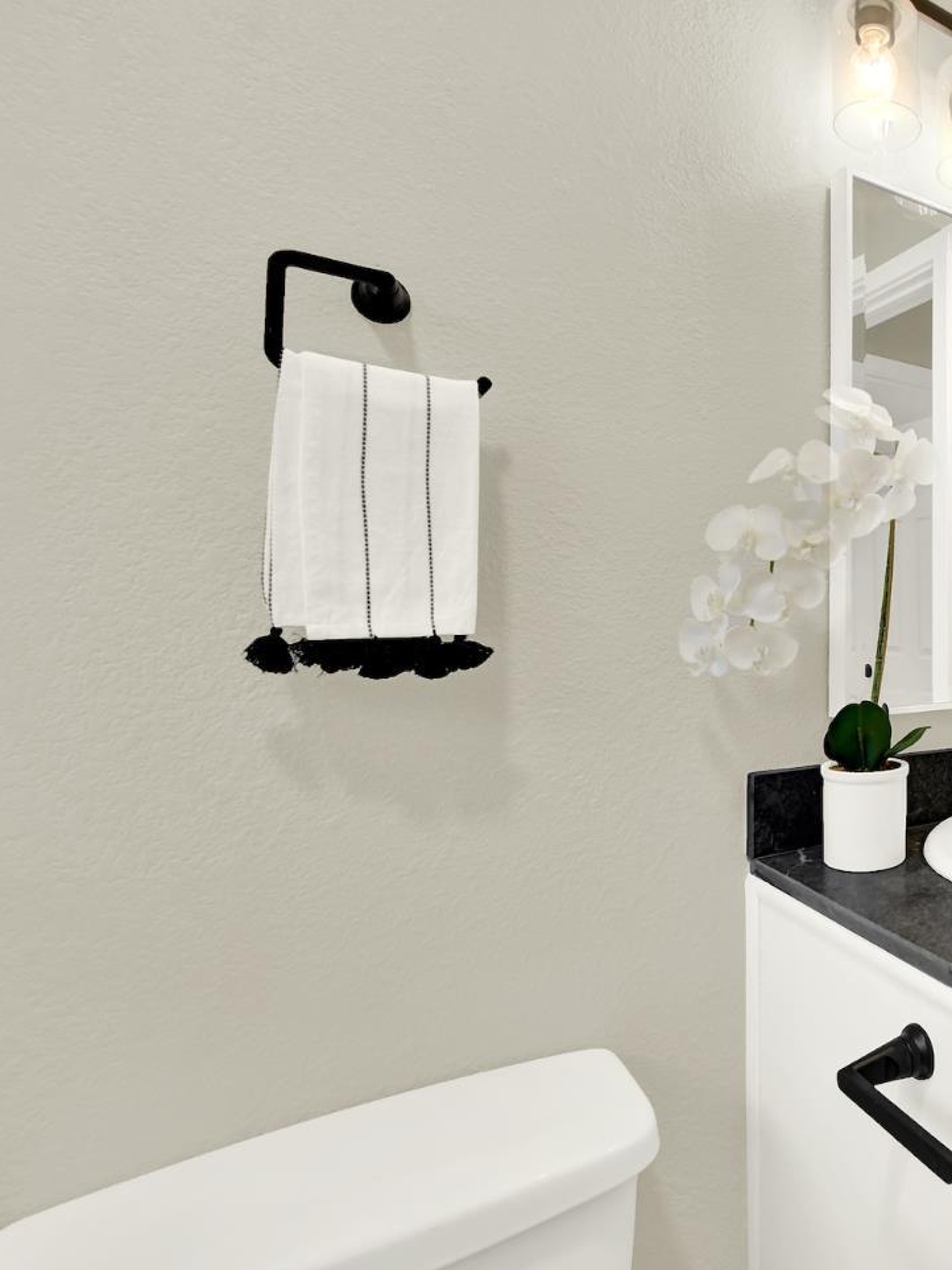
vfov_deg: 79.0
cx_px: 939
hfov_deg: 51.6
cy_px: 619
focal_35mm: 21
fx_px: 770
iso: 100
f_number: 14
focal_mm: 14
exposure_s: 1/3
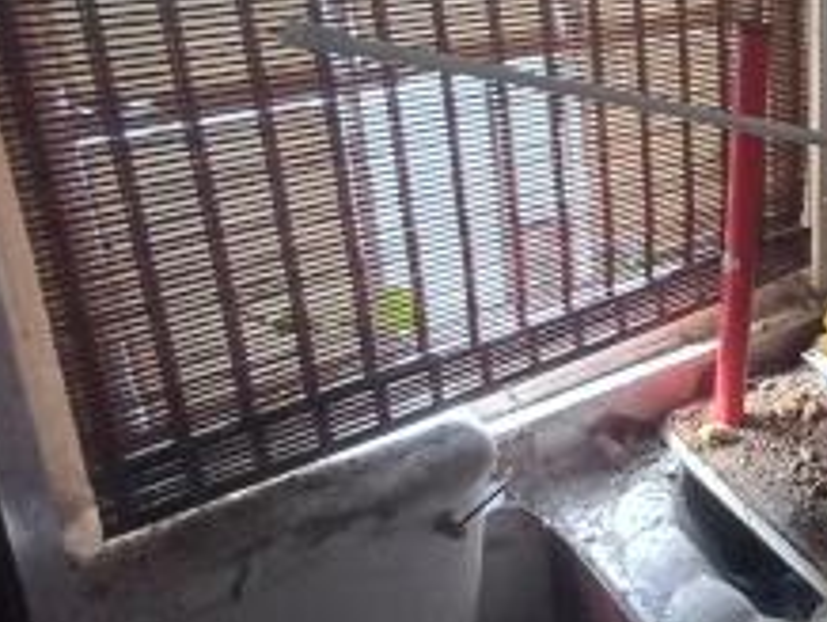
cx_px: 869
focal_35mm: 44
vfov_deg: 31.9
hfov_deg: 37.3
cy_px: 110
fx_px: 1052
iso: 125
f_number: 2.2
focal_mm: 1.64
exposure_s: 1/50
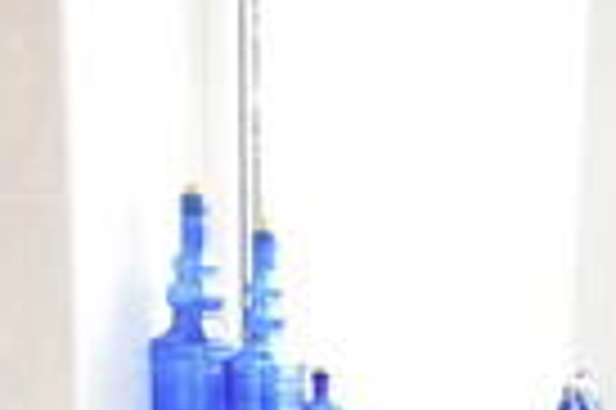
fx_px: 1914
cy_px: 903
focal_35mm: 112
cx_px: 382
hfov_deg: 18.3
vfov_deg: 10.8
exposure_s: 1/125
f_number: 4
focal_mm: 10
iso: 900
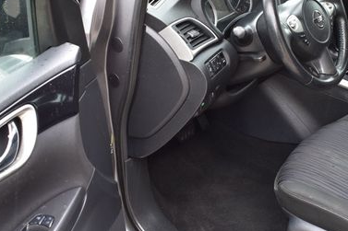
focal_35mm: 56
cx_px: 215
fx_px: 541
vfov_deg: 24.2
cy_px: 108
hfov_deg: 35.5
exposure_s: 1/30
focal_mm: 22
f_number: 7.1
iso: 400
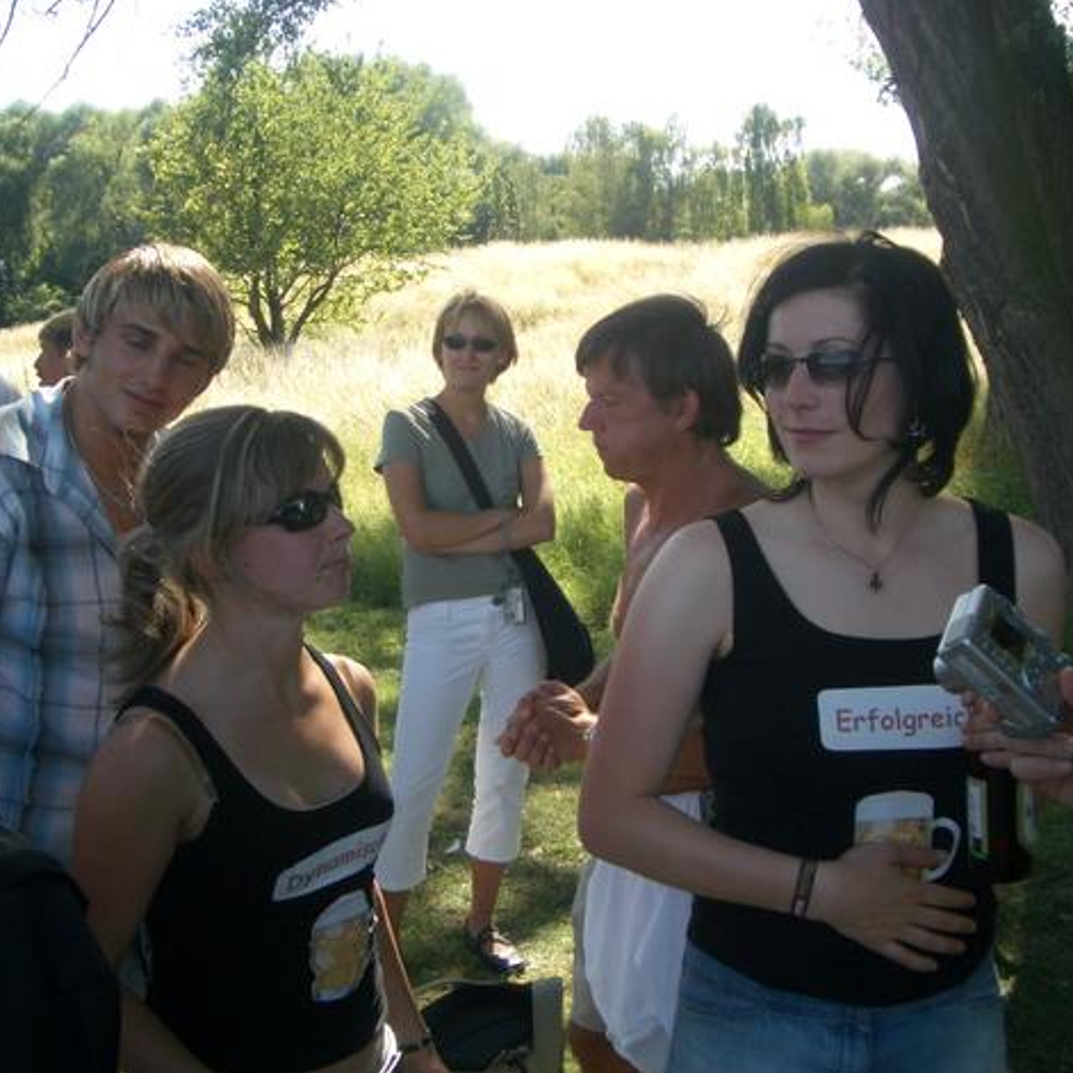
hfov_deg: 40.0
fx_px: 1473
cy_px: 540
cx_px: 499
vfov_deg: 40.0
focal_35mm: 42
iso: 50
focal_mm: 5.8
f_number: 2.6
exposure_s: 1/320
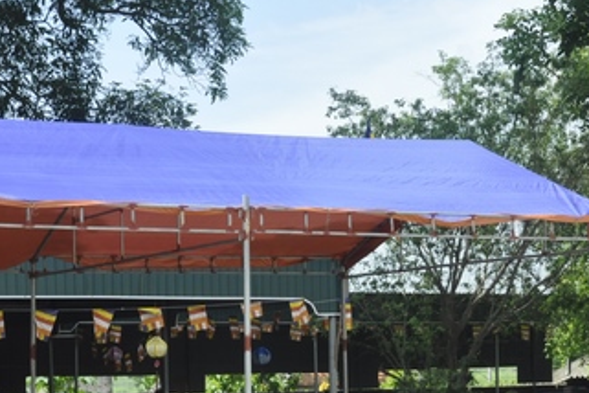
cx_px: 240
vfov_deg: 14.8
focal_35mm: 91
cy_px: 384
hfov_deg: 22.4
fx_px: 1489
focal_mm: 30
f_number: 11
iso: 800
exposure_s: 1/500
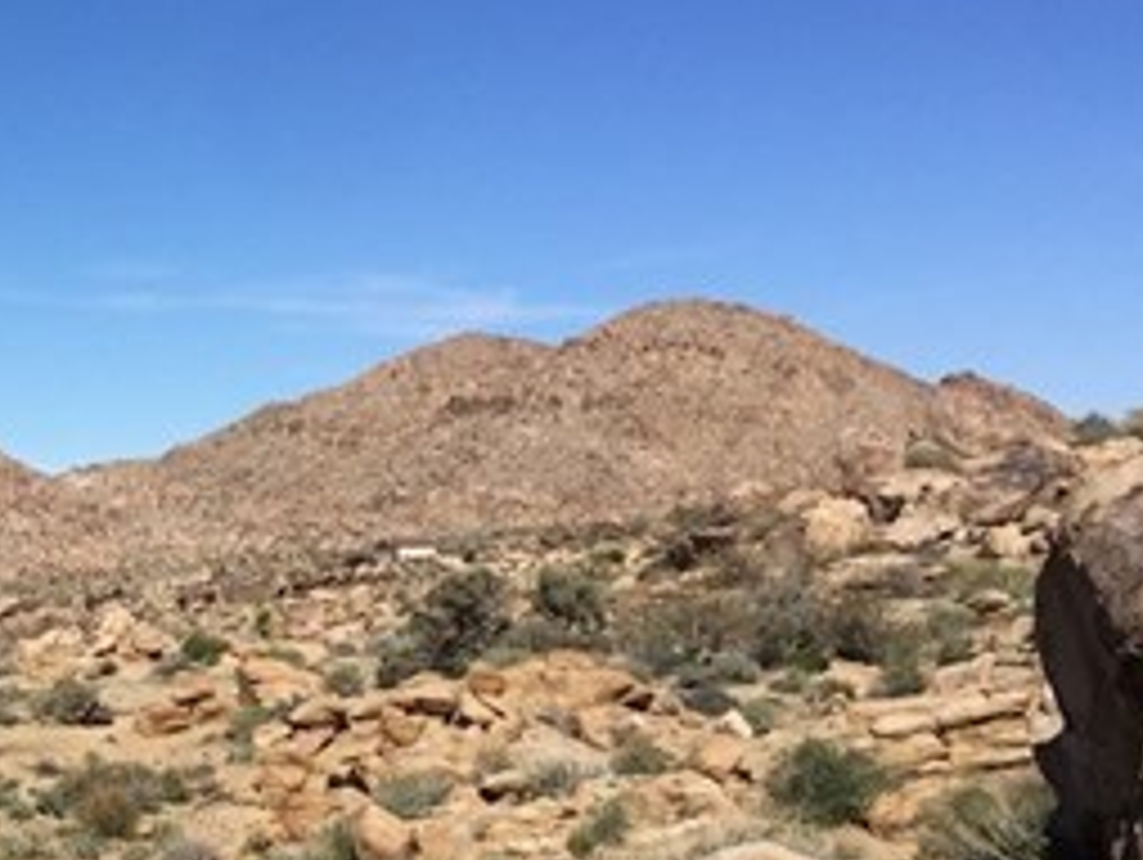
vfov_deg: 20.1
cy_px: 563
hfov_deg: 24.2
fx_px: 2413
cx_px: -234
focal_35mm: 73
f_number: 2.2
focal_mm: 4.15
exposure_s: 1/3597
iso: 32
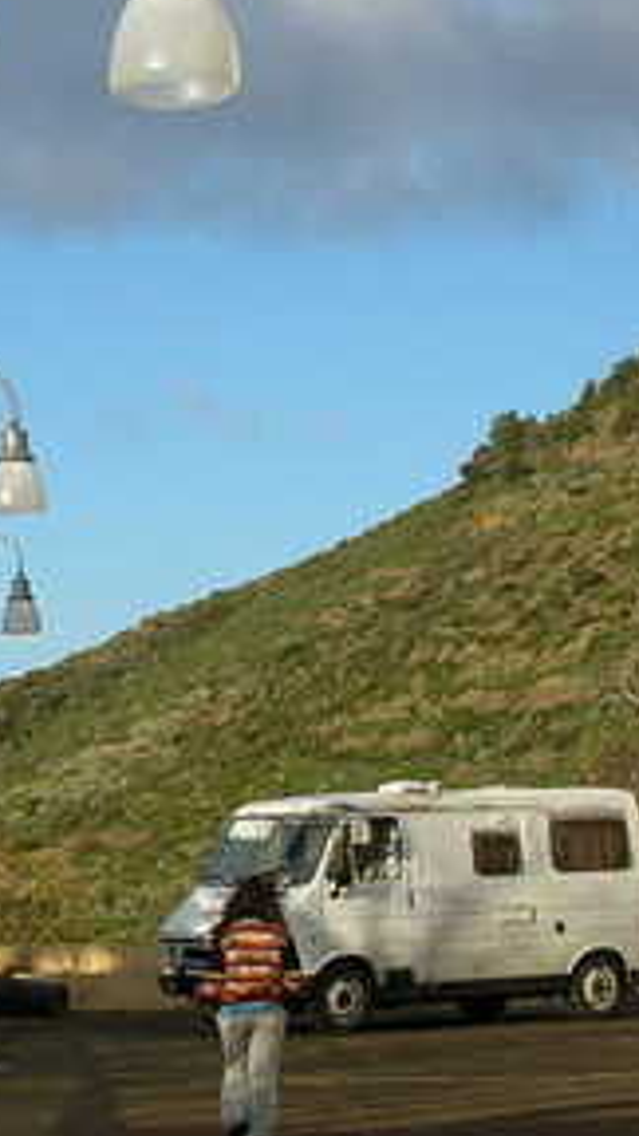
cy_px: 676
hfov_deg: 10.9
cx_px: -158
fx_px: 3283
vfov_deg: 19.6
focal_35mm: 109
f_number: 3.7
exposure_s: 1/613
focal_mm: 6
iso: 50
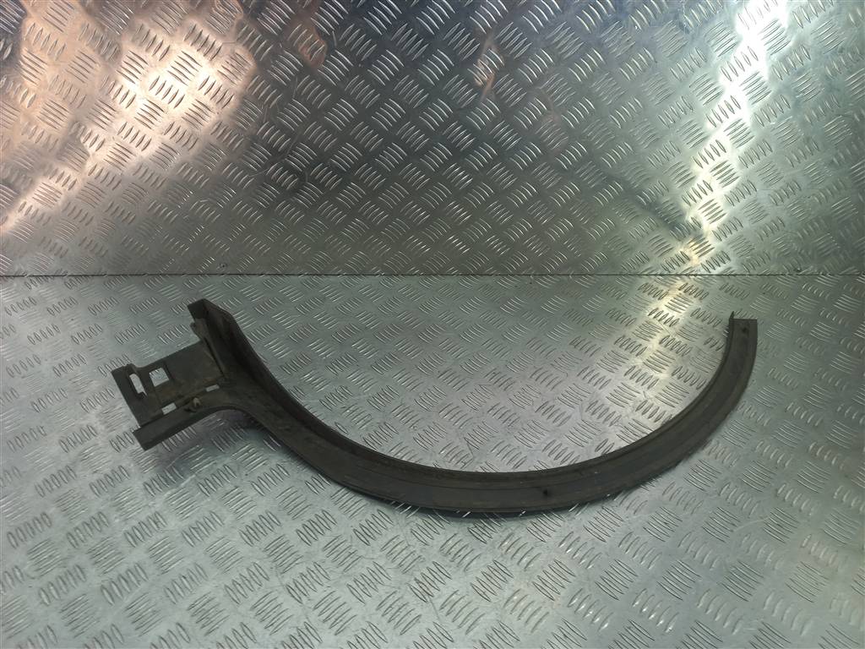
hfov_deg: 69.4
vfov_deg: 54.9
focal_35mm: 25
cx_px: 432
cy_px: 324
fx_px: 625
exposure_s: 1/50
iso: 32
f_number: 1.8
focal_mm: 4.6
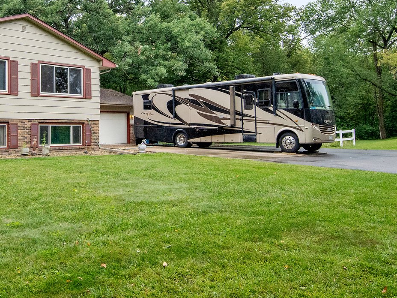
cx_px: 89
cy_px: 63
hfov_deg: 51.1
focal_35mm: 34
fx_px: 390
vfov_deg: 40.2
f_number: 5.6
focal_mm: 16
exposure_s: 1/1000
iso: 2500
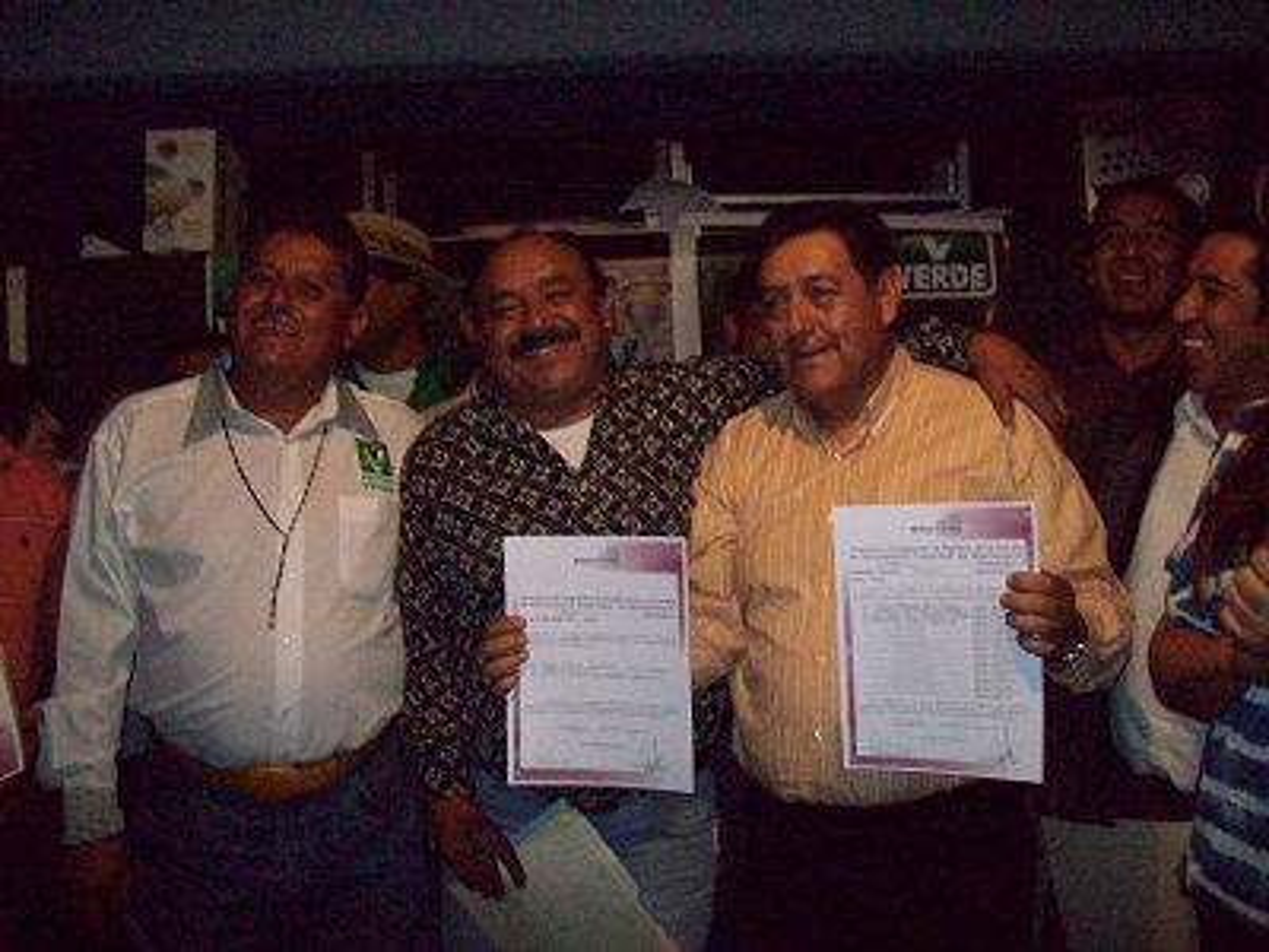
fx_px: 1320
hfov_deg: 51.4
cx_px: 634
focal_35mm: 36
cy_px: 476
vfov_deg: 39.7
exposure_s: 1/64
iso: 800
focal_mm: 6
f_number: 2.7
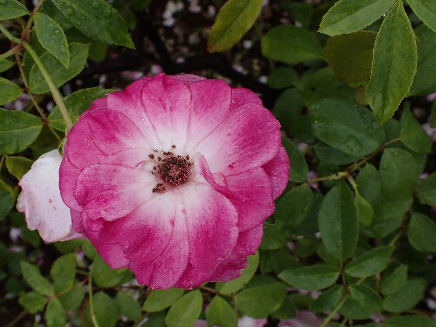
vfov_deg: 46.8
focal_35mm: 30
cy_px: 164
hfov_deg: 60.0
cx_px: 218
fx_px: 378
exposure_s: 1/320
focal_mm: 5.4
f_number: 3.2
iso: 100
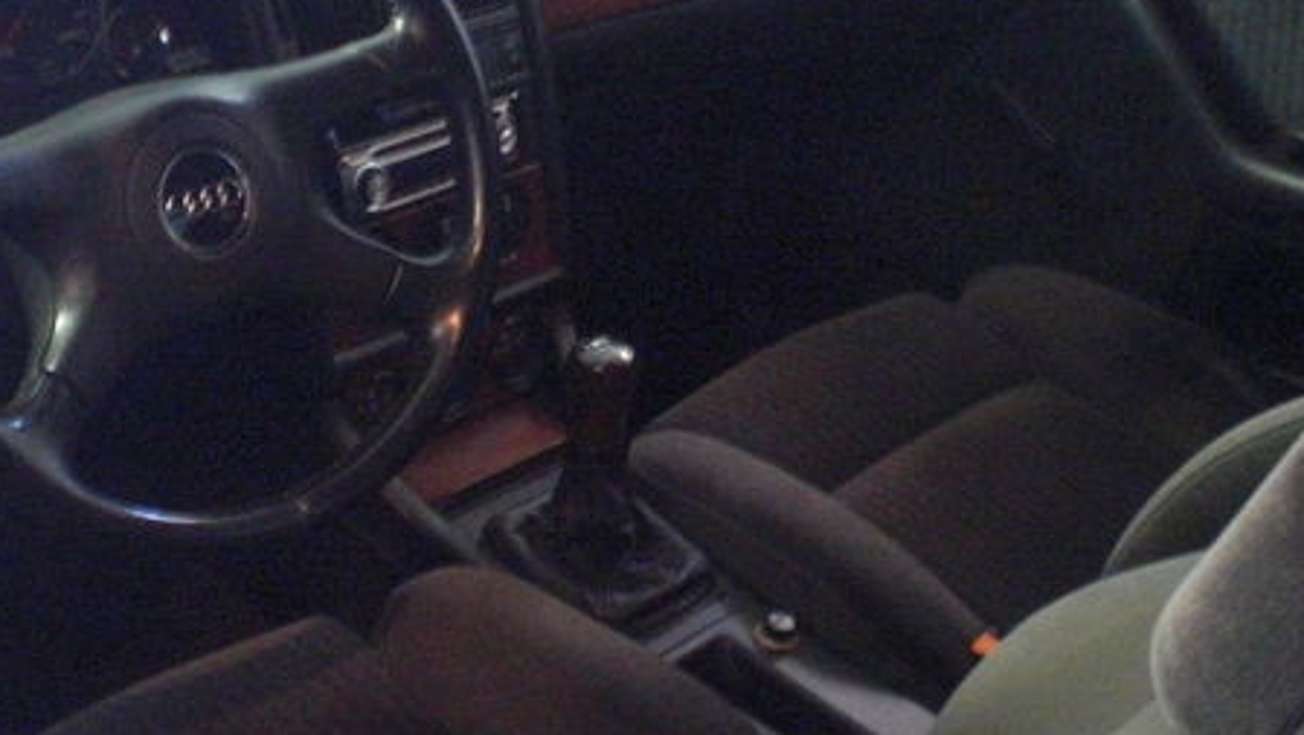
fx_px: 2041
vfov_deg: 20.3
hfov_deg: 35.3
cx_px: 497
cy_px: 189
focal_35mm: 59
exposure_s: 1/8
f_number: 3.1
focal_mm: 6.3
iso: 800
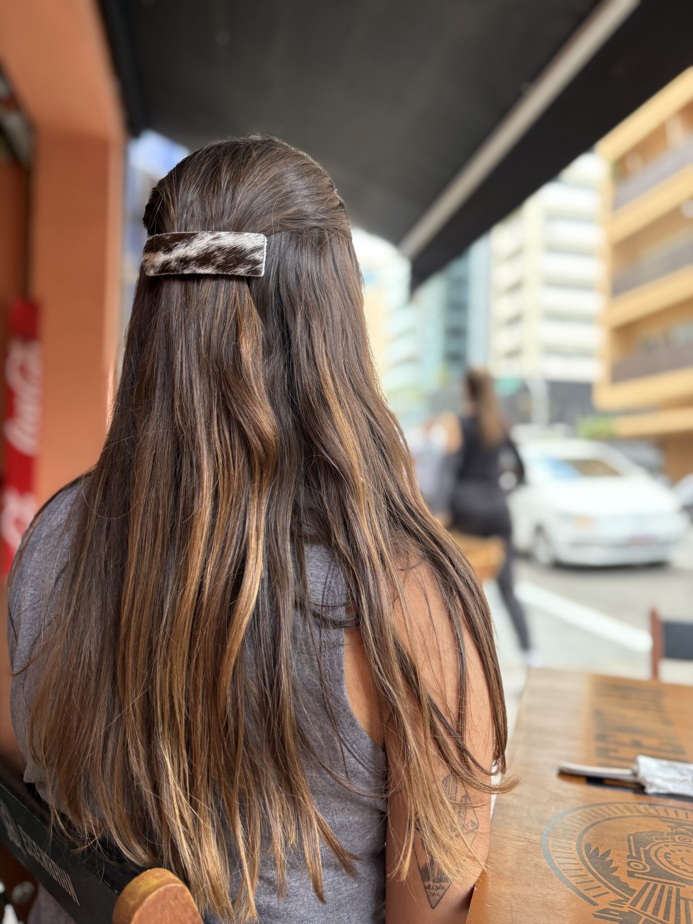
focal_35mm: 26
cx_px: 346
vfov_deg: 67.3
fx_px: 694
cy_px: 462
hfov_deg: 53.1
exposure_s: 1/130
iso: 125
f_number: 1.6
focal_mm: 5.96
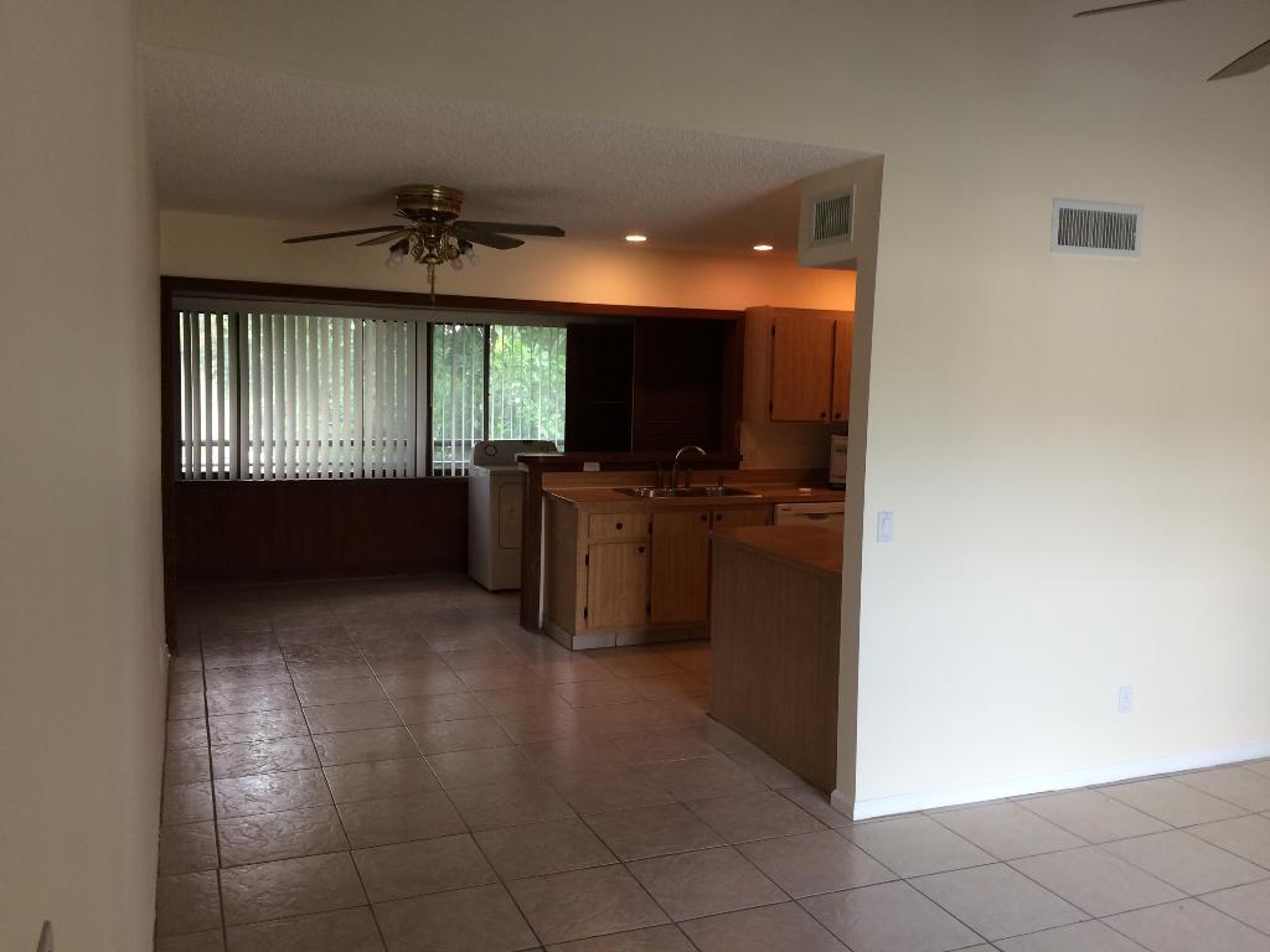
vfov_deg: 48.2
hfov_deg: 61.7
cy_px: 476
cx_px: 635
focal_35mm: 29
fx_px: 1064
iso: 50
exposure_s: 1/30
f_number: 2.2
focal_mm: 4.15
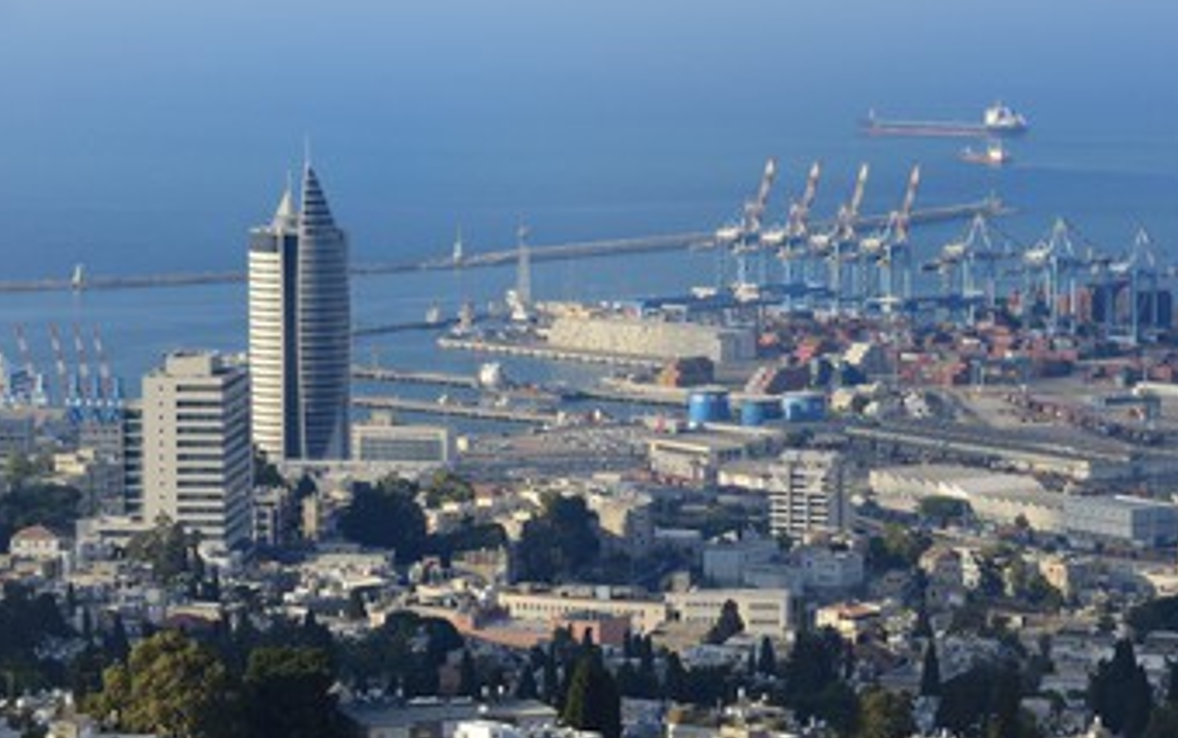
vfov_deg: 8.7
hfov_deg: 13.8
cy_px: 419
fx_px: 4851
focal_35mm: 151
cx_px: 655
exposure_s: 1/500
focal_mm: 120
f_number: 8
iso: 250
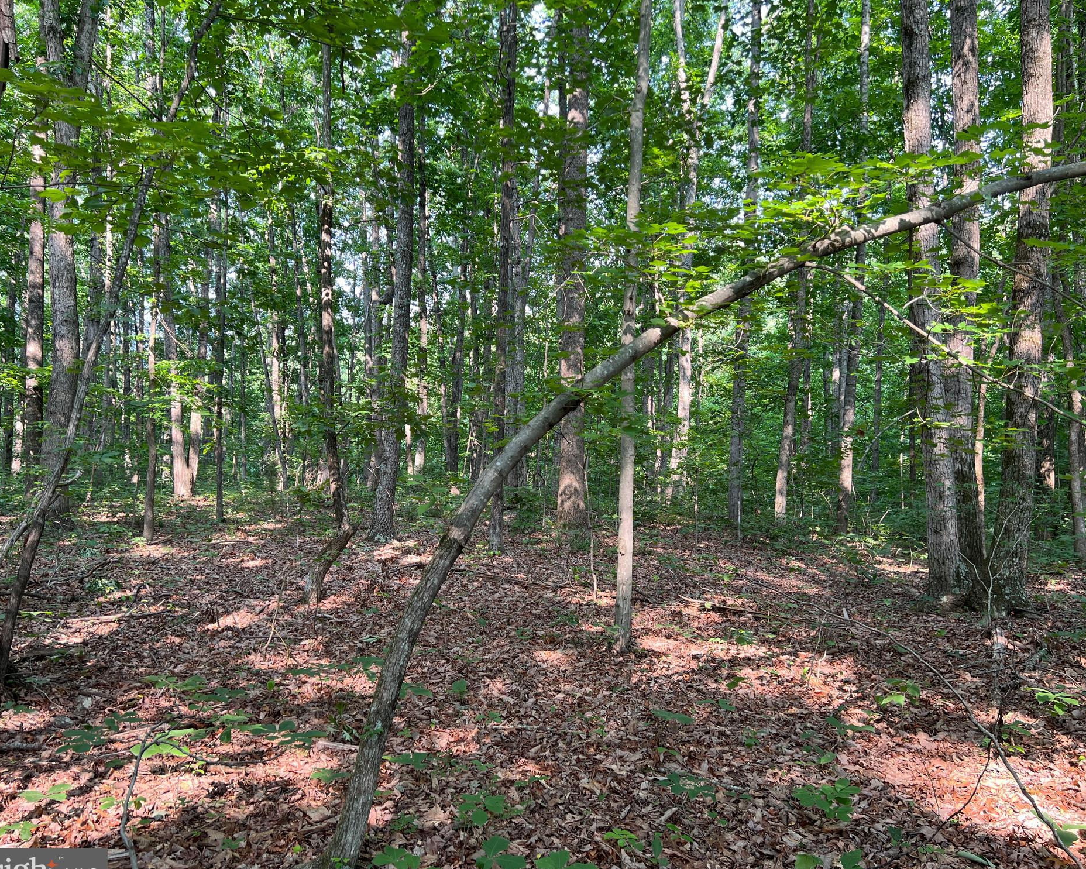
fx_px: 900
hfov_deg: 62.2
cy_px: 446
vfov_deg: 51.5
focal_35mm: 28
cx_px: 561
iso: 50
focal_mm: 5.7
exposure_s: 1/121
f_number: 1.5
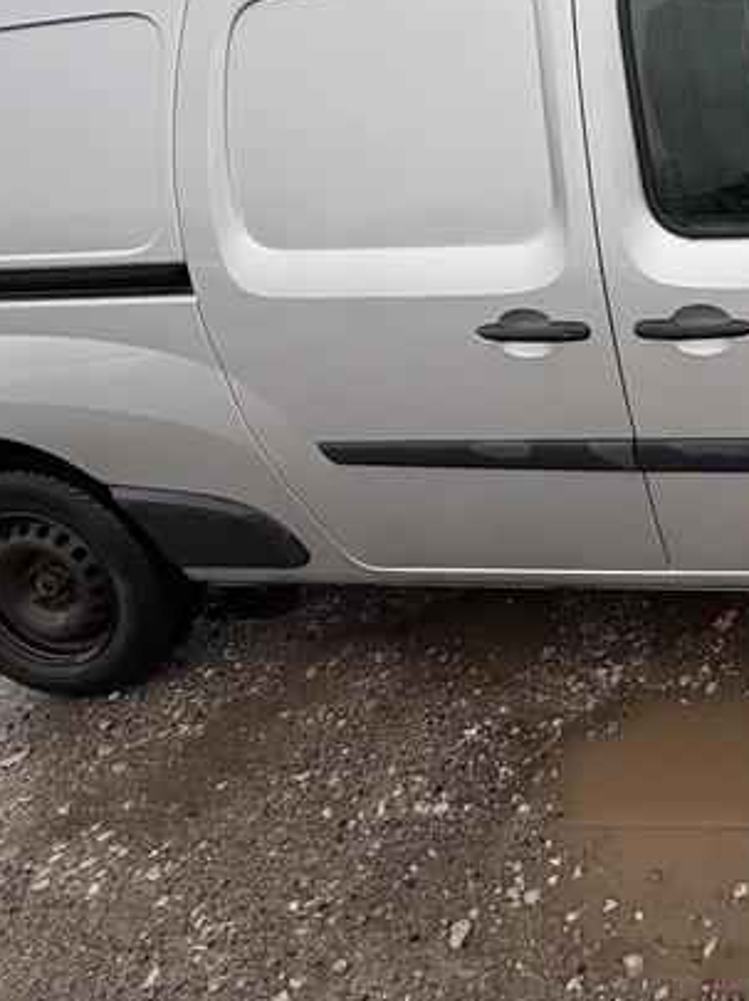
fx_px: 896
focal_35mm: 31
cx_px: 781
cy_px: 188
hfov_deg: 39.0
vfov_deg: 54.1
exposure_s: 1/335
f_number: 2.2
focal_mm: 2.22
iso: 40
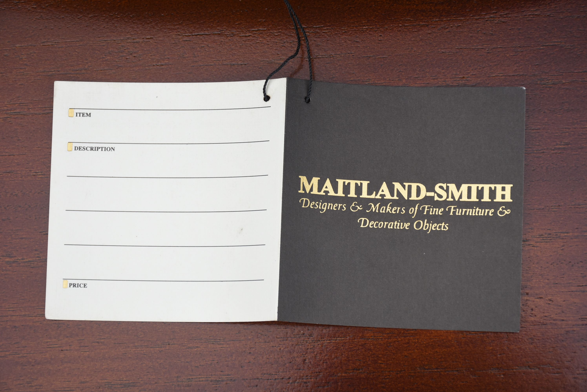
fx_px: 1836
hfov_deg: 18.2
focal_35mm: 112
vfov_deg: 12.2
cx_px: 294
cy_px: 196
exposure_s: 1/100
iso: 200
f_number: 8
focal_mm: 75
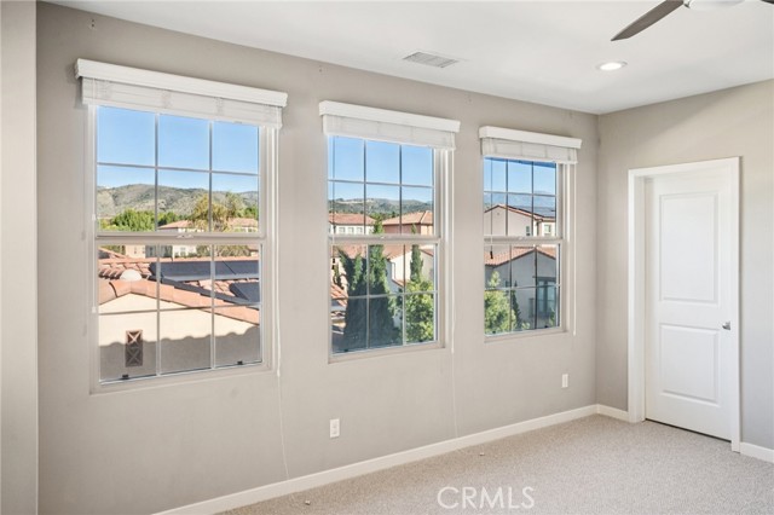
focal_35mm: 28
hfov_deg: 65.5
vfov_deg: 46.4
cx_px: 387
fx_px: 602
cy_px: 258
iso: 160
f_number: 8
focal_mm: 28
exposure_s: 1/60
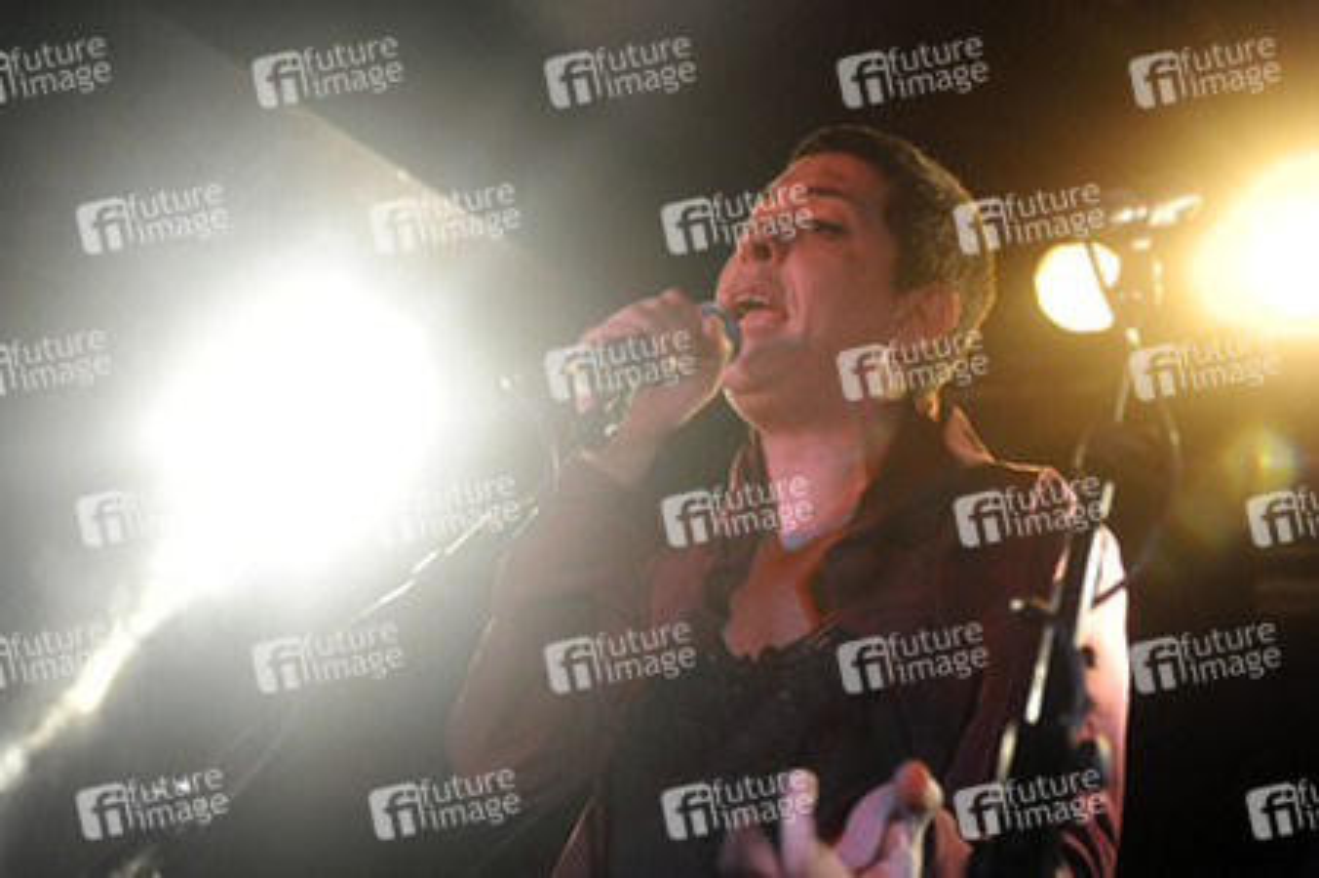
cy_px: 439
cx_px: 660
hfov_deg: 31.0
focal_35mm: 65
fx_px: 2380
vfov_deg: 20.9
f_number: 5
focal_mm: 65
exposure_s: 1/25
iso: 6400
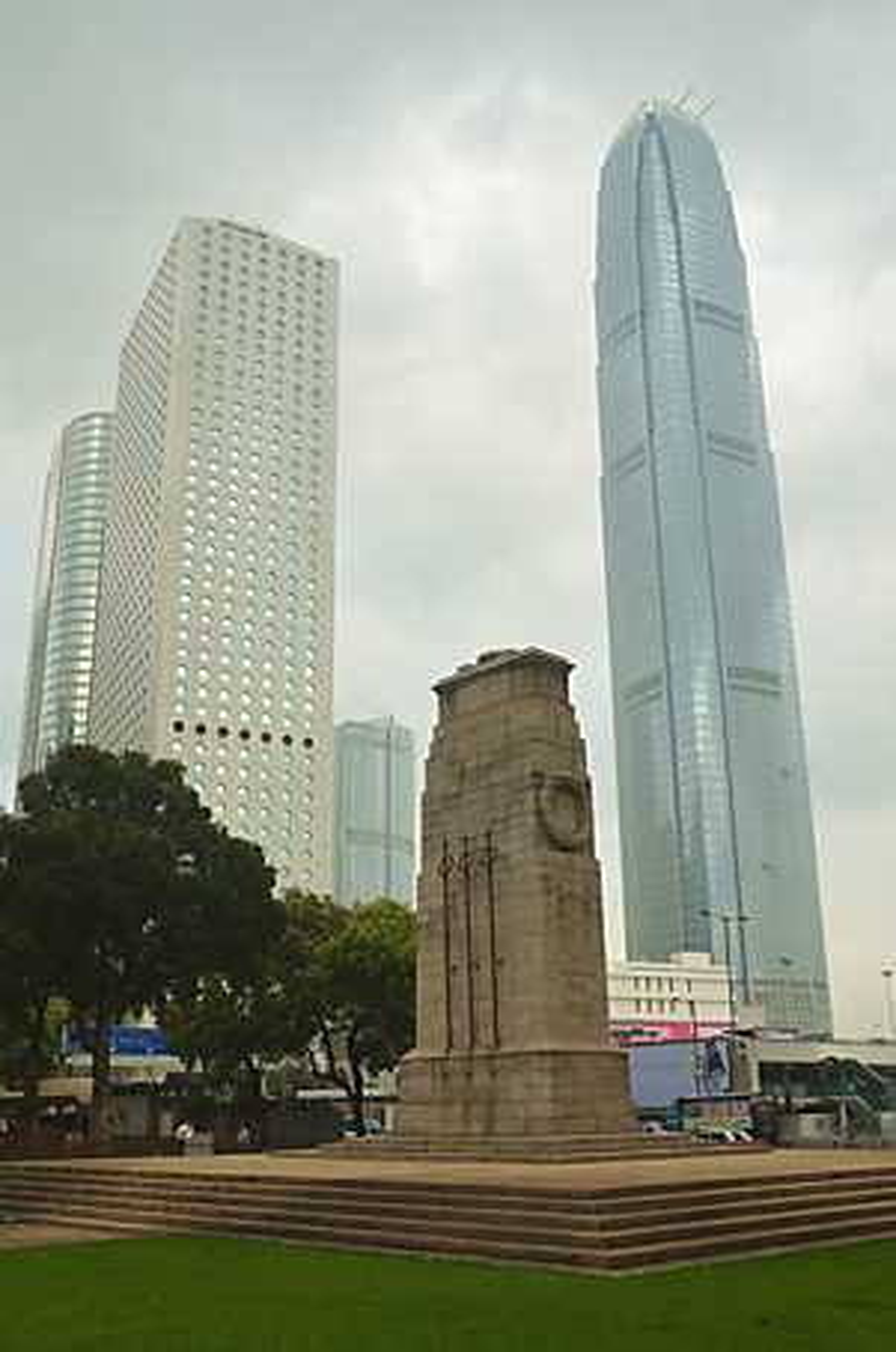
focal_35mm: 33
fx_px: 1237
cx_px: 448
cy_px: 676
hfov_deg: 39.8
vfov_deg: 57.3
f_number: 13
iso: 500
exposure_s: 1/320
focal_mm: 22
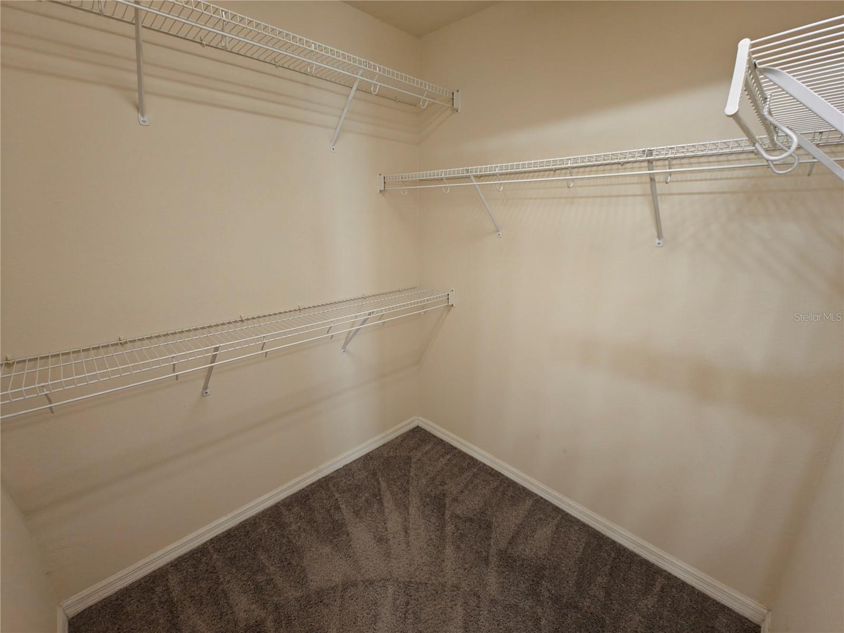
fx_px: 341
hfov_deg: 102.1
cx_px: 422
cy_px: 316
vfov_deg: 85.7
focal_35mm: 14
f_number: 2.2
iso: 400
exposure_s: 1/40
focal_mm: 2.62
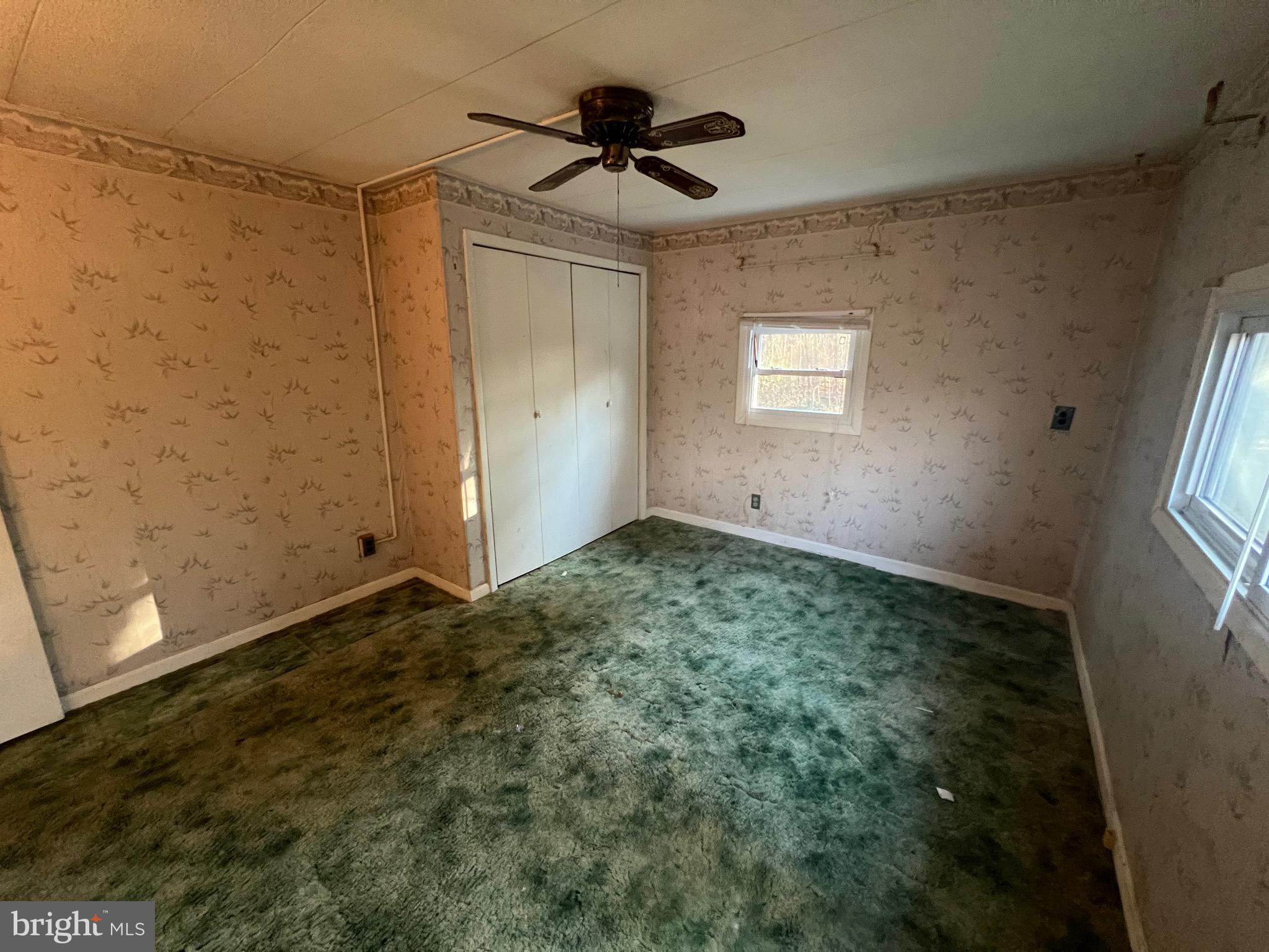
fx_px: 477
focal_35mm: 13
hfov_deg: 106.2
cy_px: 476
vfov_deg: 89.9
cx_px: 634
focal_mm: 1.57
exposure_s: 1/60
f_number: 1.8
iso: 500
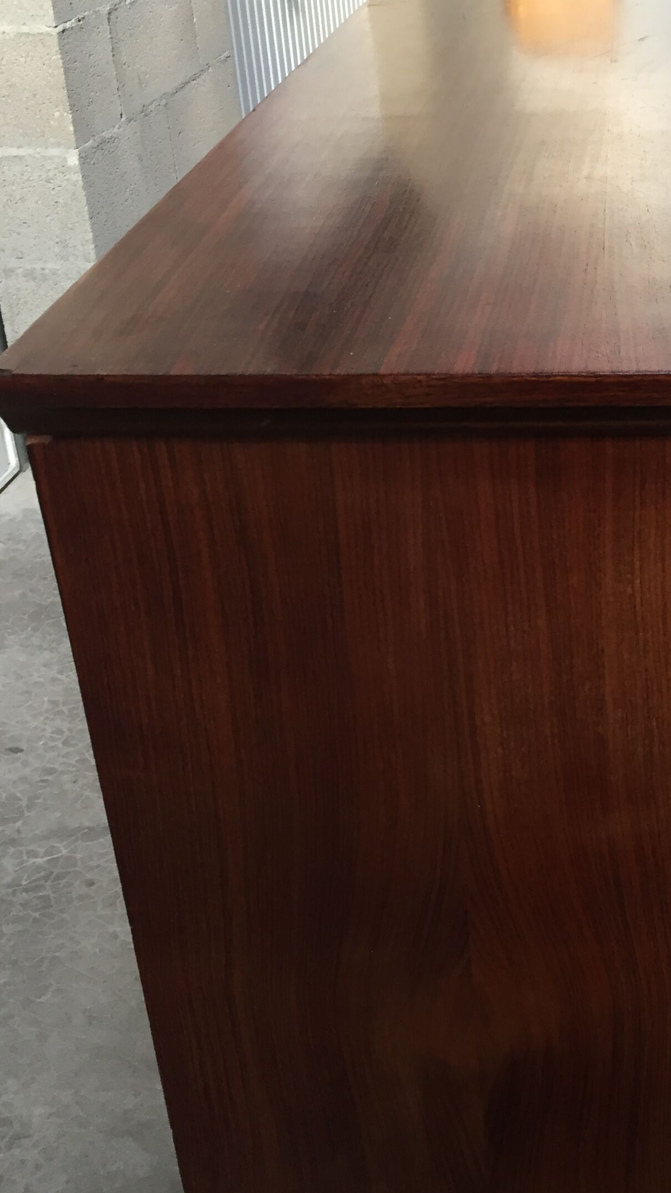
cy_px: 585
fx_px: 1519
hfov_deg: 24.1
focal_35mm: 48
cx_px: 626
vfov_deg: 42.9
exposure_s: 1/33
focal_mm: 4.15
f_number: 2.2
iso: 125
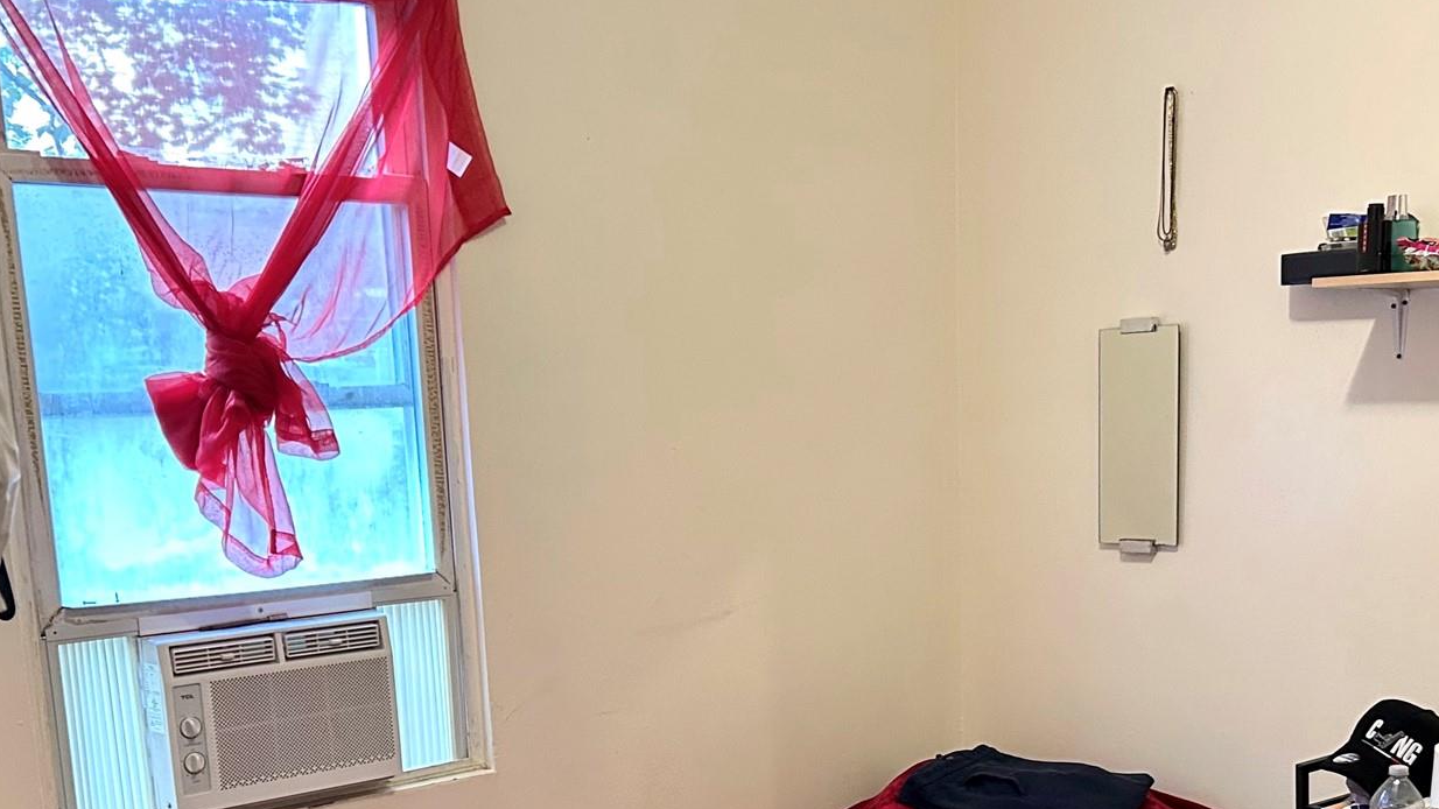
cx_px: 833
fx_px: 1793
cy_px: 758
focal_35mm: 47
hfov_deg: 43.6
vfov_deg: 24.6
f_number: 1.5
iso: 400
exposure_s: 1/60
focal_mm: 5.7
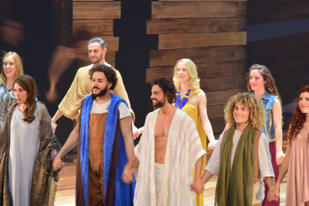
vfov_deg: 4.6
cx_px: 154
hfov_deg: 6.9
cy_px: 103
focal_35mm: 300
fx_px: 2574
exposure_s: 1/8
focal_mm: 200
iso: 200
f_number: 10
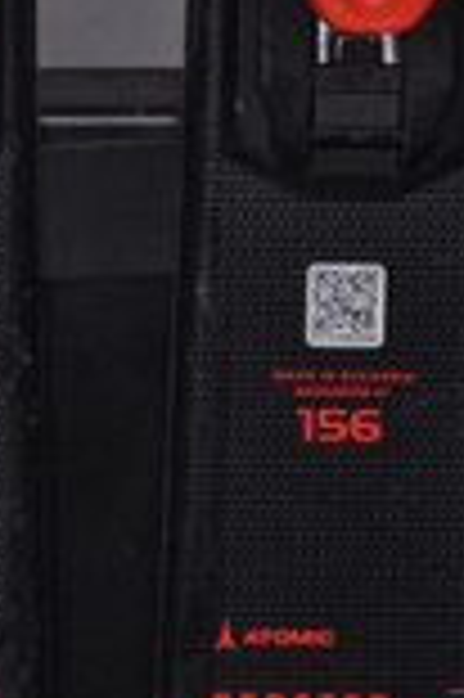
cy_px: 482
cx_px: 101
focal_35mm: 369
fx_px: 7158
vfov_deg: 5.6
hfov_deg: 3.7
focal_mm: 85
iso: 3200
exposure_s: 1/125
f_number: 9.5
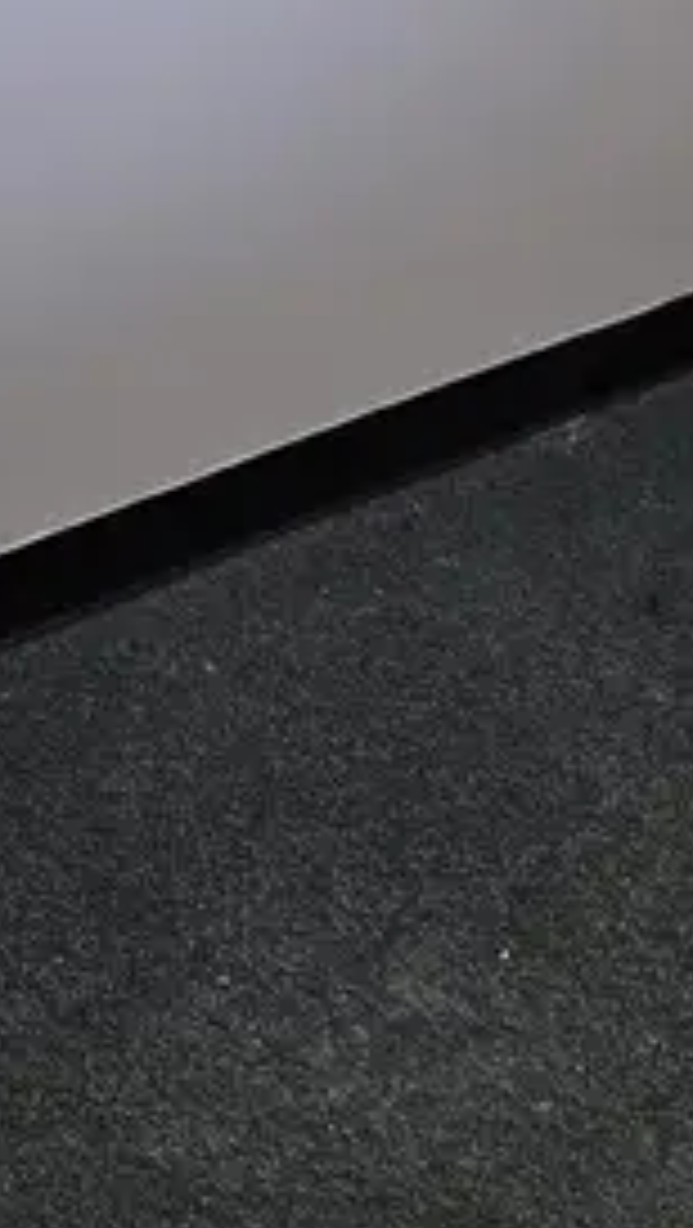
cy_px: -549
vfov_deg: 20.0
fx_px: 3064
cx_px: 117
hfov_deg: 12.8
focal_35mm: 94
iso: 80
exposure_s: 1/61
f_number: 1.8
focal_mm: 5.4
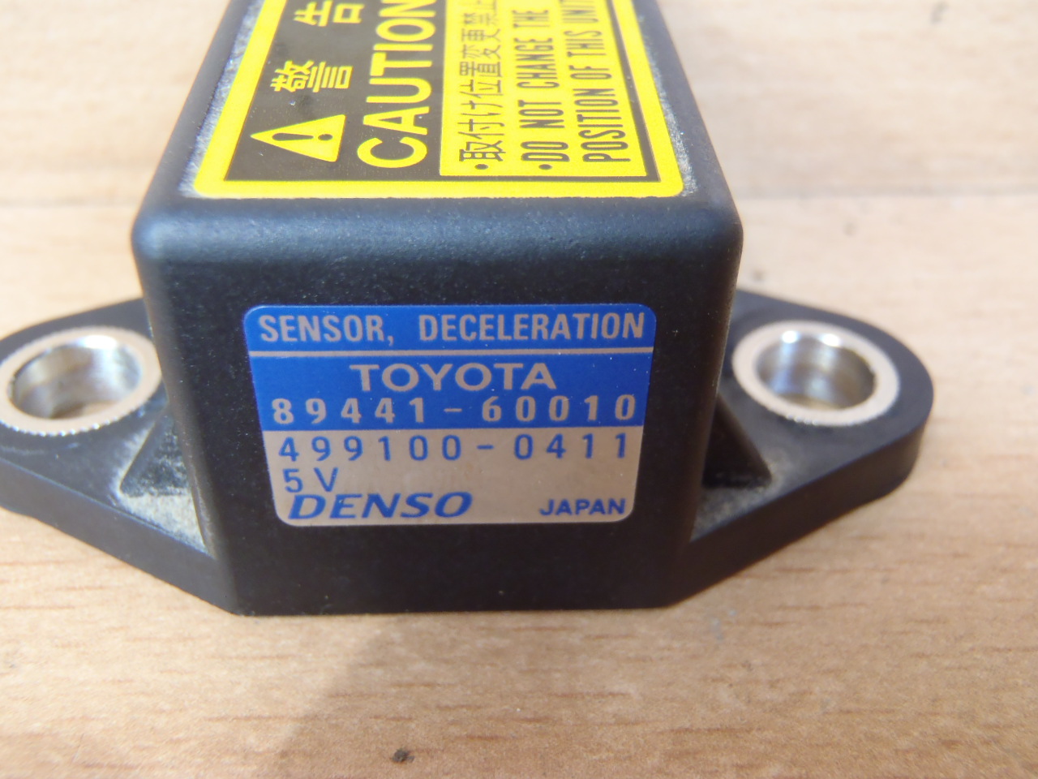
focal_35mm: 37
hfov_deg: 50.1
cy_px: 390
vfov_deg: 38.7
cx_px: 519
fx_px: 1109
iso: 200
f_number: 4.7
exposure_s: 1/10
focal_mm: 6.64
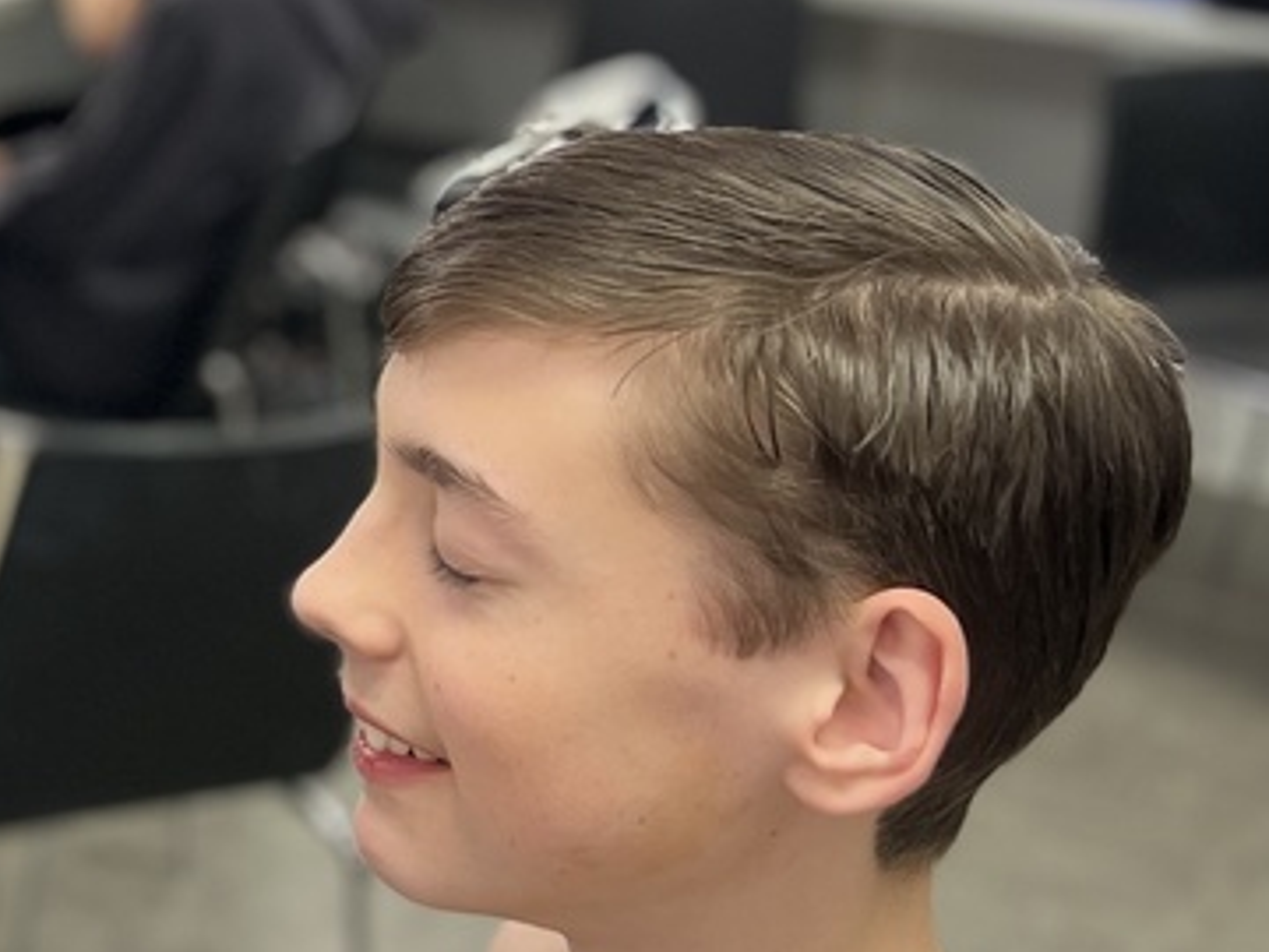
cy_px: 35
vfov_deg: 19.4
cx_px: -240
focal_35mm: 74
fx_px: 2713
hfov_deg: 24.0
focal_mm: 5.7
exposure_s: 1/120
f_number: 1.5
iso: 80
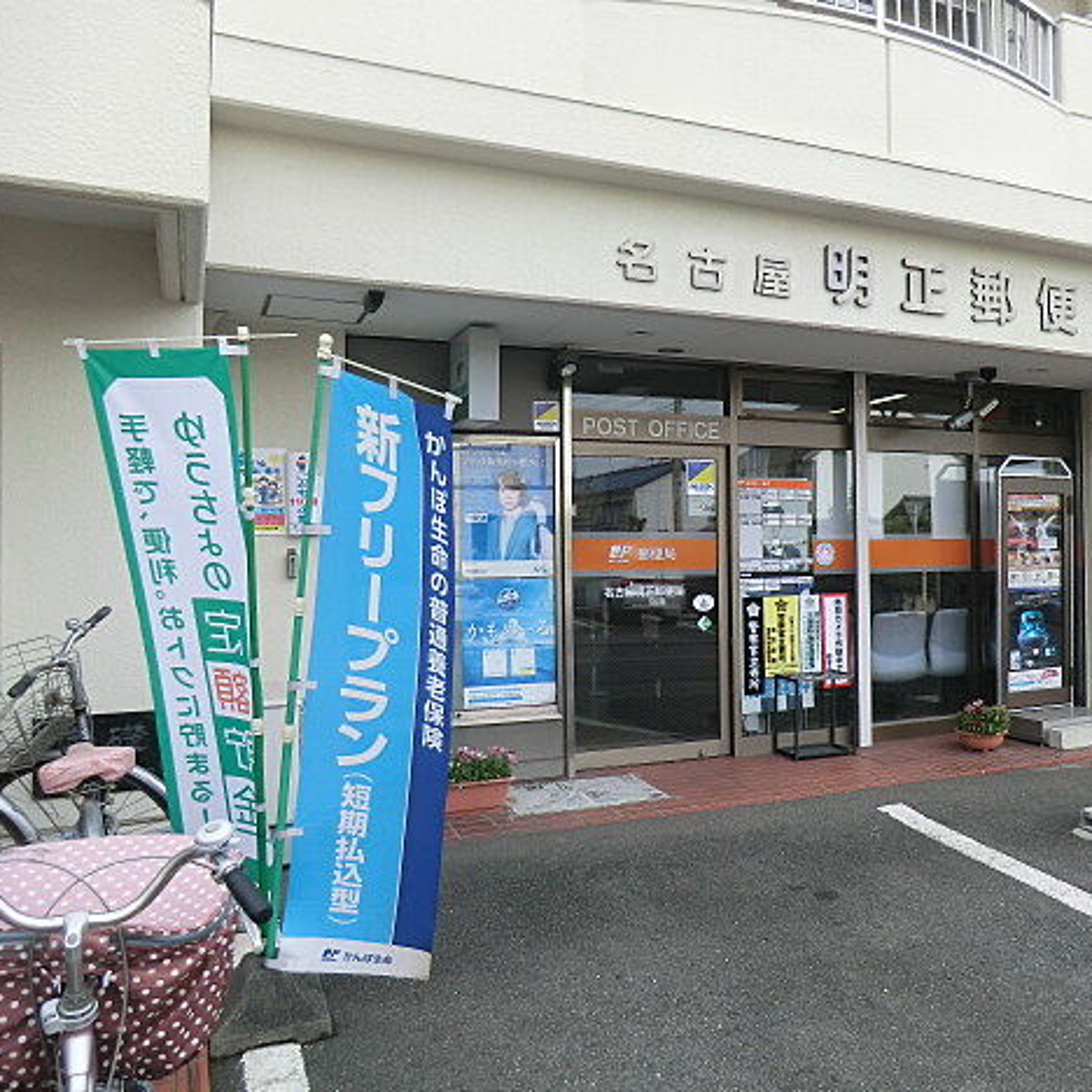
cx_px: 733
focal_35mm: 29
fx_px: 1035
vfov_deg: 55.6
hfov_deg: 54.4
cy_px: 541
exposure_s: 1/320
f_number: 3.2
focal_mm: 4.3
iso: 80
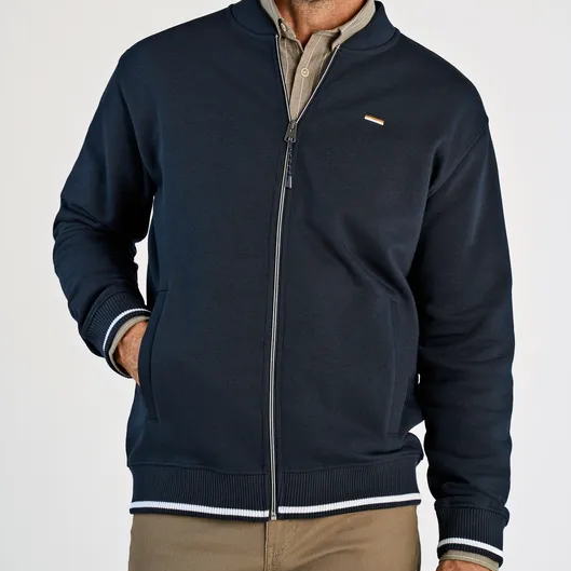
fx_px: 3453
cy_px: 181
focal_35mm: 185
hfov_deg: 9.5
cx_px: 284
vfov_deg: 9.4
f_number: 13
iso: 250
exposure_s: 1/125
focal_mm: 144
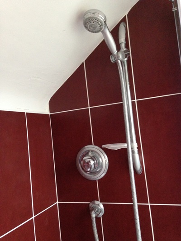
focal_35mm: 33
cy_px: 120
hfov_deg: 43.0
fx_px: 230
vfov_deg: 55.3
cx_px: 90
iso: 400
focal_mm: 4.12
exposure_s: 1/15
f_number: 2.4
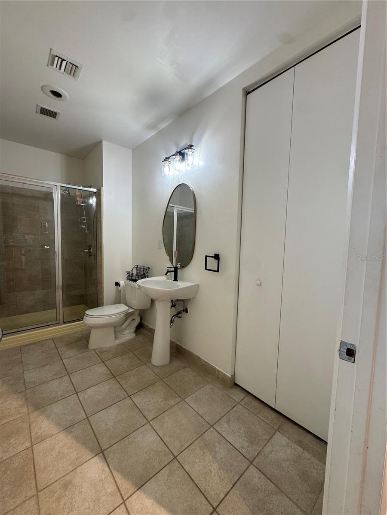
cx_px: 194
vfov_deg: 102.1
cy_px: 258
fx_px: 209
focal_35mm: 14
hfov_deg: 85.7
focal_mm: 2.22
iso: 200
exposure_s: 1/60
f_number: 2.2
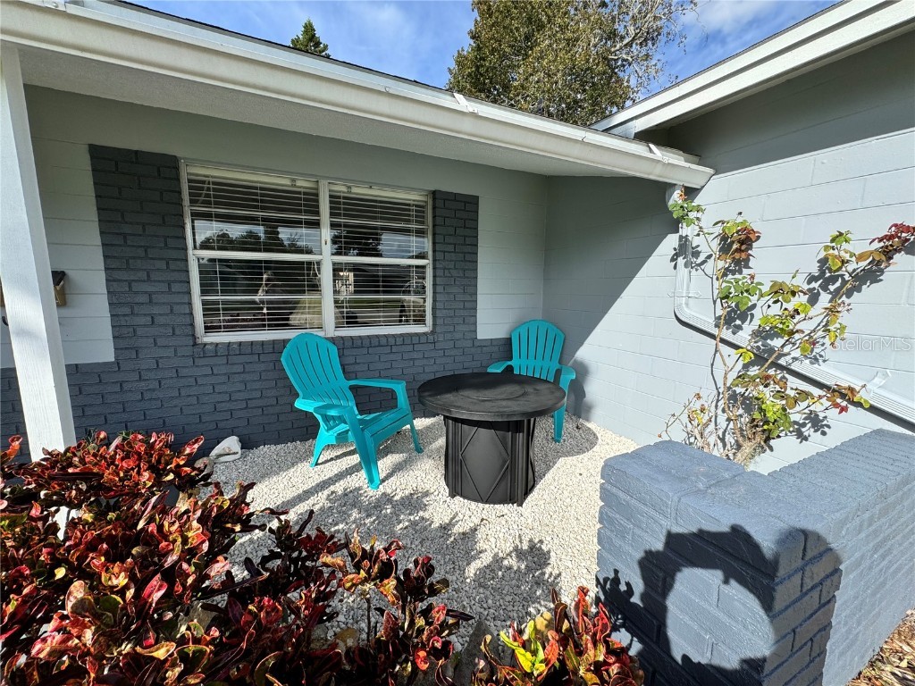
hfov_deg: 102.1
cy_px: 343
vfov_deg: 85.7
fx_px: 370
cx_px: 458
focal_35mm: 14
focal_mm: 2.22
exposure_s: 1/1346
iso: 50
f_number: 2.2
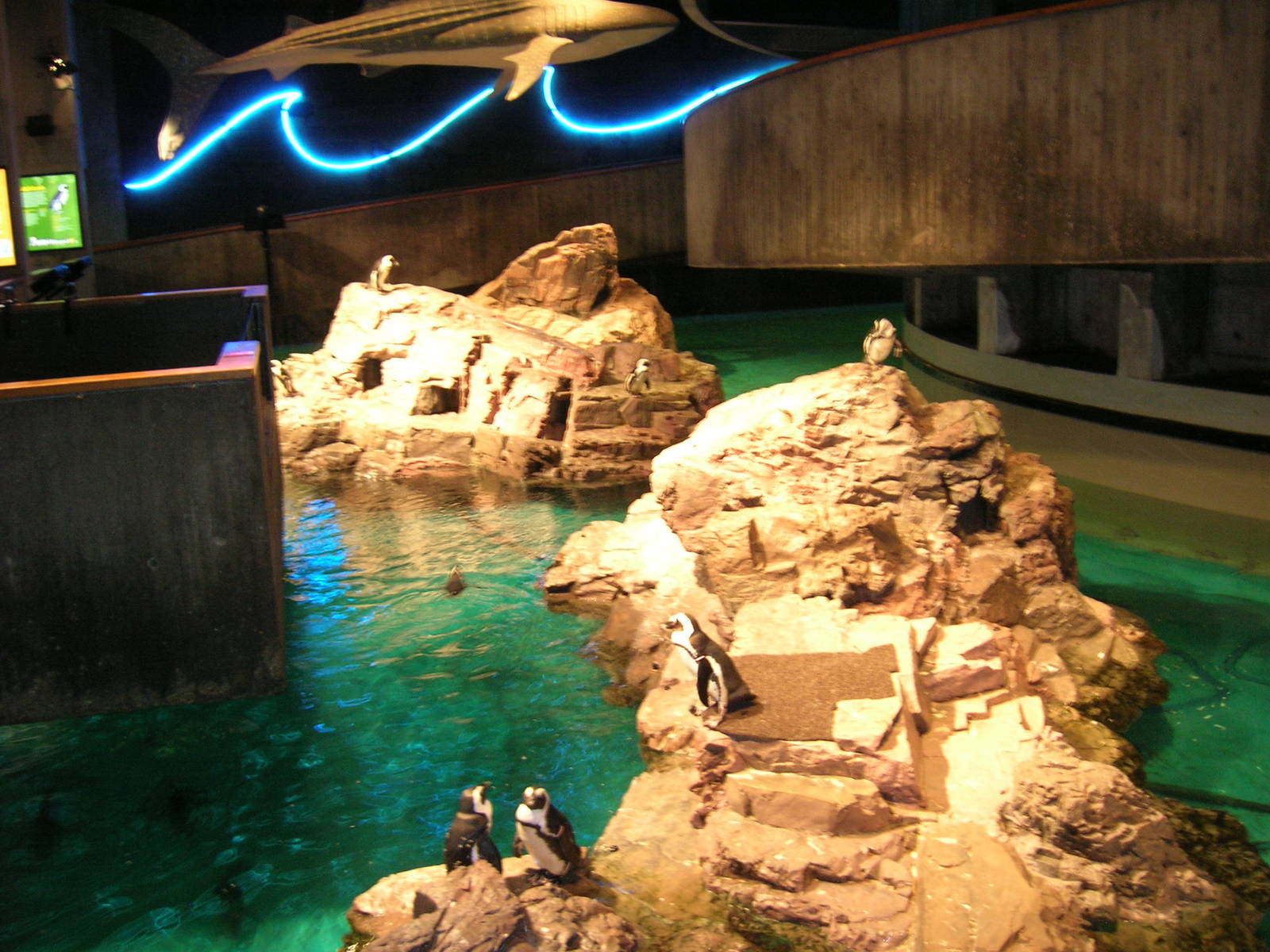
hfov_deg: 54.0
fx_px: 1247
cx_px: 635
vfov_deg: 41.8
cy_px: 476
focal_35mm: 34
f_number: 2.9
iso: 112
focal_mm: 5.7
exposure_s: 1/3.7
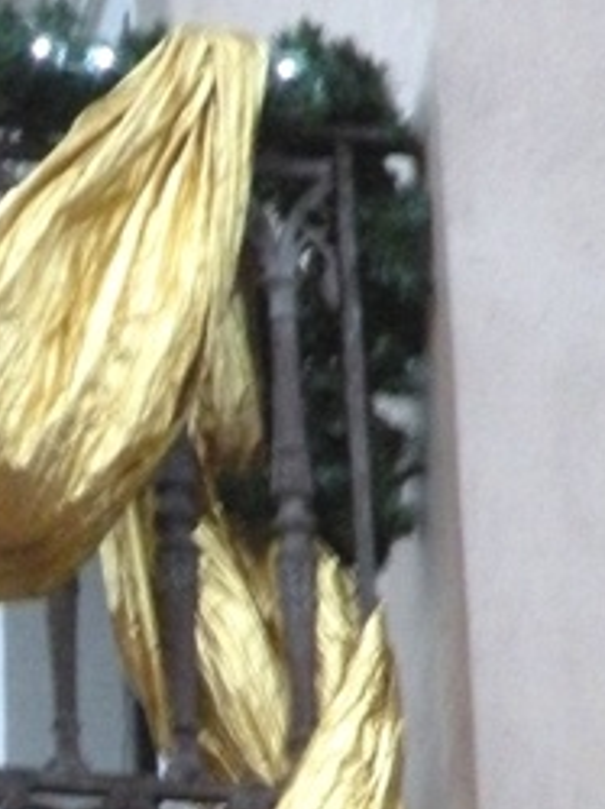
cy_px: 1002
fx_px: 14800
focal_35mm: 634
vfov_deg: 3.1
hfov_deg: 2.3
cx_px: -55
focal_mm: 27.4
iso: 400
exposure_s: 1/14.2
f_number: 4.5
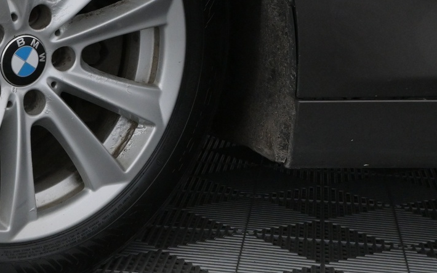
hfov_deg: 22.9
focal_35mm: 87
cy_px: 56
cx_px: 6
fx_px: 1038
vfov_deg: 14.9
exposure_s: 1/125
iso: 2500
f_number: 5.6
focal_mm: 25
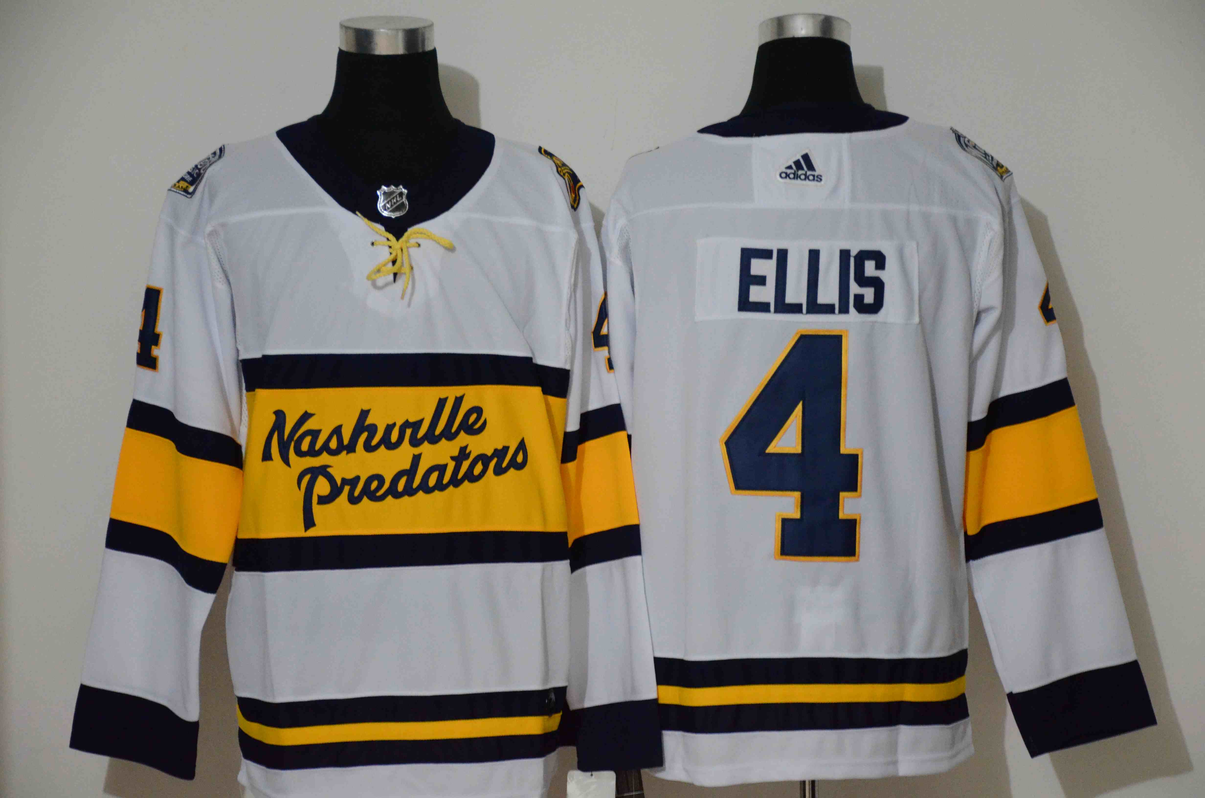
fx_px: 3507
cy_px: 399
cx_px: 602
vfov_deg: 13.0
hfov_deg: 19.5
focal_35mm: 105
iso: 4000
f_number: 5
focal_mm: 70
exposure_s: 1/25
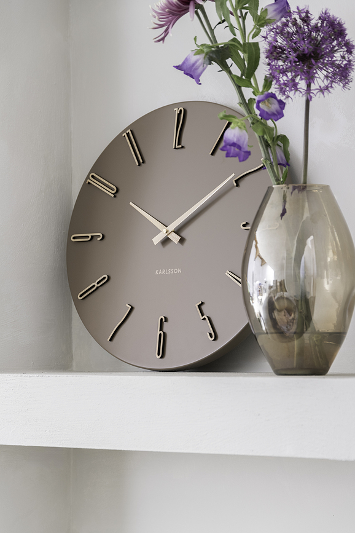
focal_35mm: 105
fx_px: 1553
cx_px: 178
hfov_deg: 13.0
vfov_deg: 19.5
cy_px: 266
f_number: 5
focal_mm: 105
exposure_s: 1/8
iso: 320
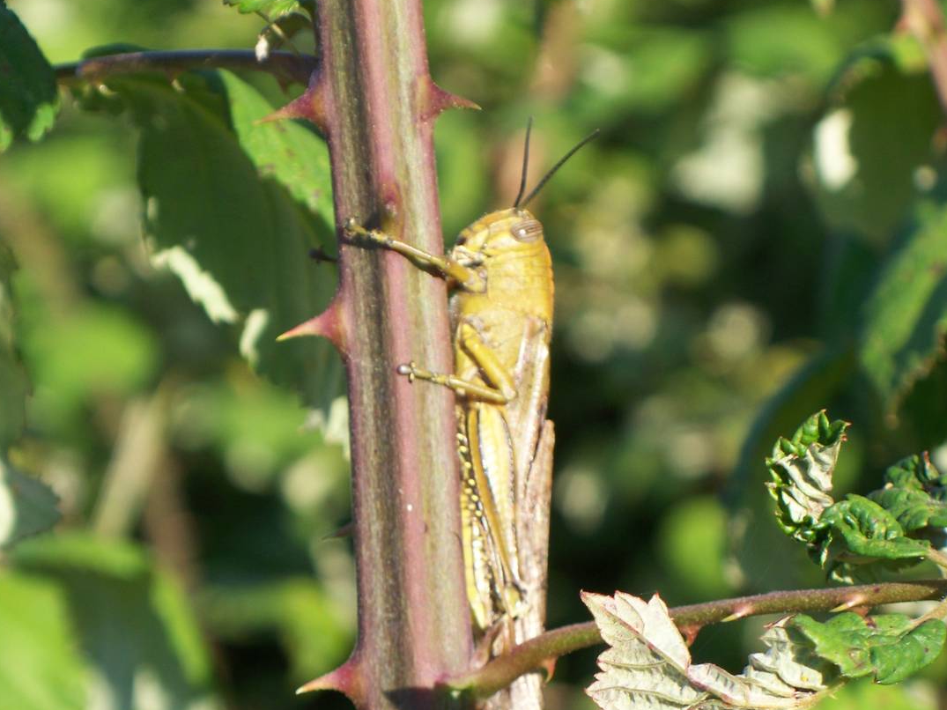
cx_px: 318
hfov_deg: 9.7
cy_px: 360
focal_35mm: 204
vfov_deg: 7.3
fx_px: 5580
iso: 64
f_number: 4.4
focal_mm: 28.83
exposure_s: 1/200
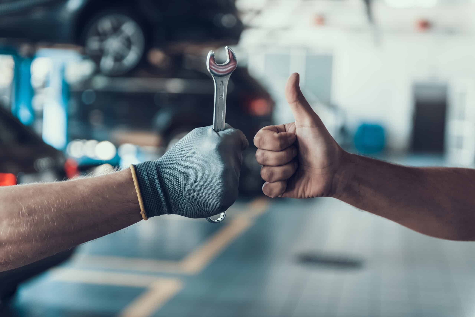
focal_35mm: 70
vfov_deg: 19.5
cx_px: 238
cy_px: 158
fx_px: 924
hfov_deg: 28.8
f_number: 2.8
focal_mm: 70
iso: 640
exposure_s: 1/125
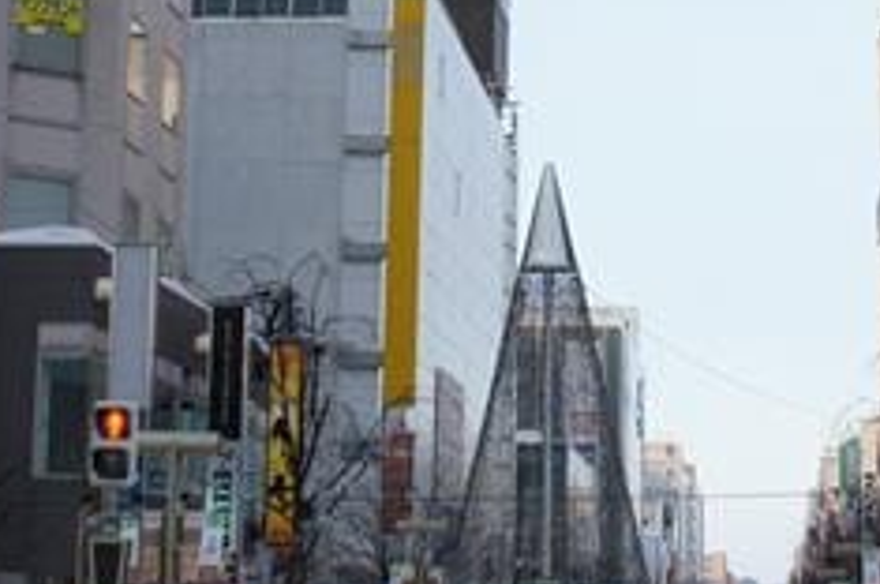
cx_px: 667
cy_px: 15
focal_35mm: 102
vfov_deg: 13.2
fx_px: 2490
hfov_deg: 19.9
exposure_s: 1/125
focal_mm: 20
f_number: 7.1
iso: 200
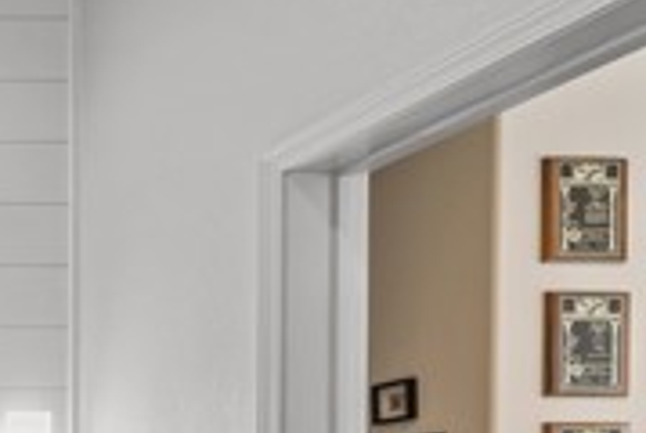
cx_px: -480
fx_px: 899
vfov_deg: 23.6
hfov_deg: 23.3
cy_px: 576
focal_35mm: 50
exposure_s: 1/2
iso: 100
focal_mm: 14
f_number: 9
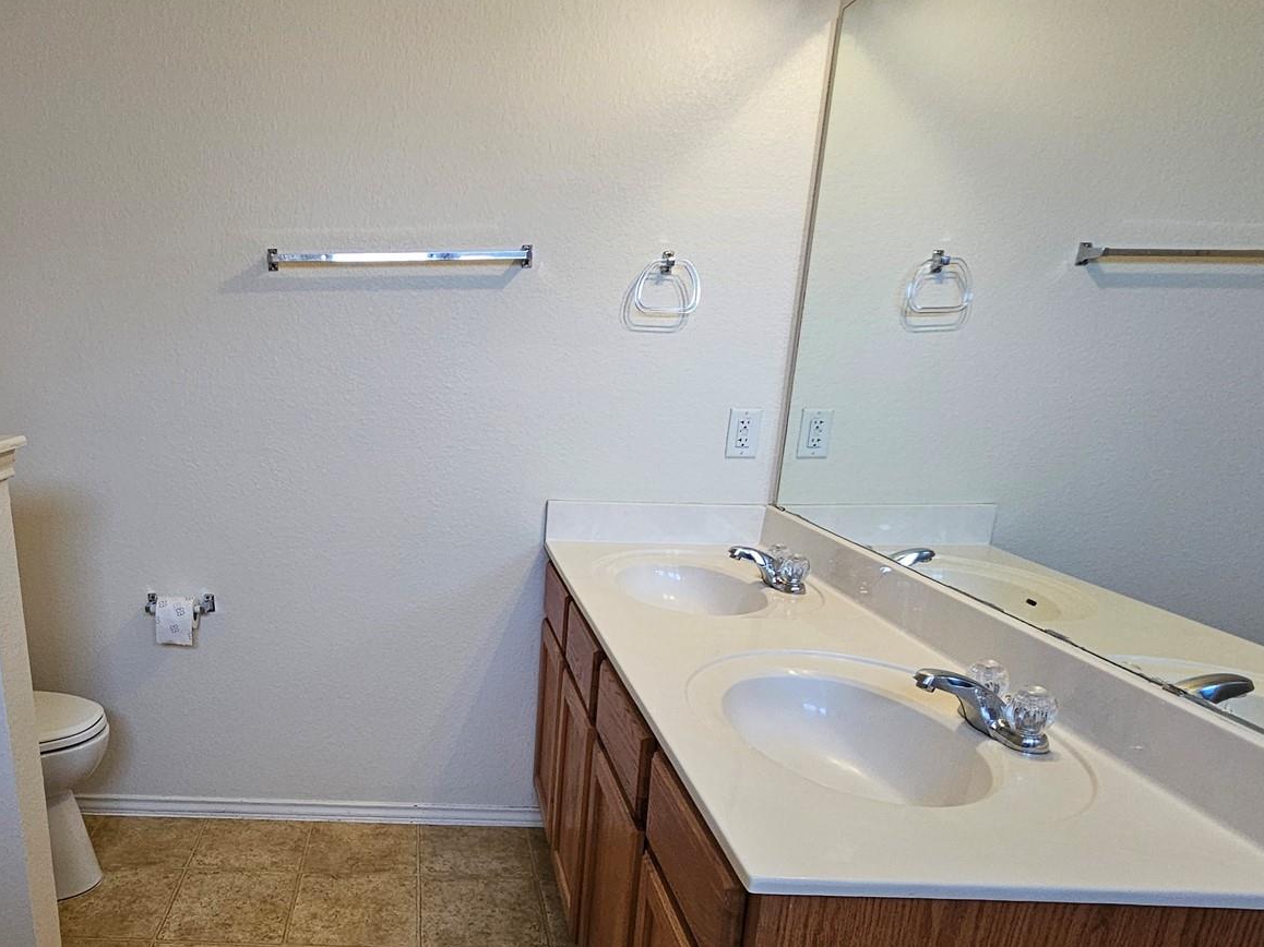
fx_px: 840
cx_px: 365
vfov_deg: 57.5
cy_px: 637
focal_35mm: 23
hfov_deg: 70.4
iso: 320
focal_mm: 2.2
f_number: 2.2
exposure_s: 1/60
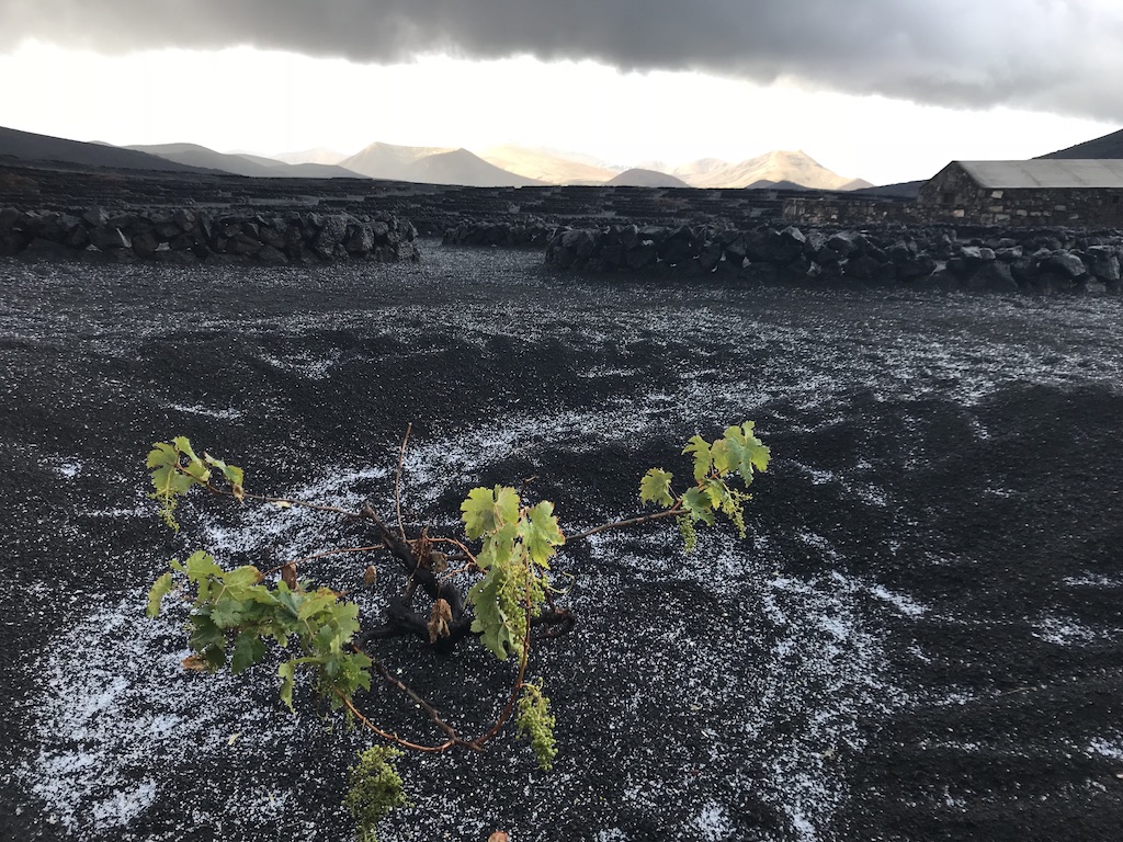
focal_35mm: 28
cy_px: 421
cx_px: 562
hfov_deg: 63.4
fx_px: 908
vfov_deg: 49.7
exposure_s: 1/400
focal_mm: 3.99
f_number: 1.8
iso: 20
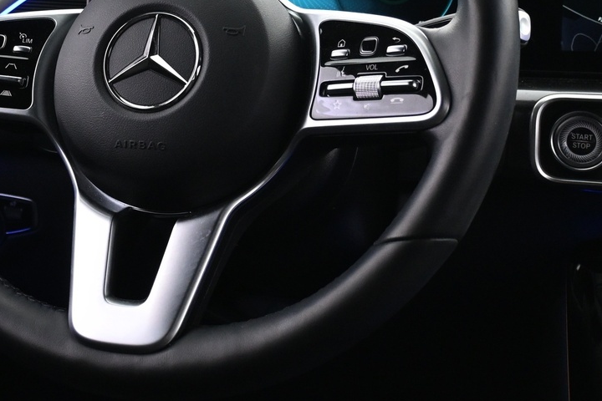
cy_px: 47
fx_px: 1213
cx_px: 140
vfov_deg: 18.5
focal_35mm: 73
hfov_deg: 27.4
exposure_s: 1/25
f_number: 4
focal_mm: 21.5
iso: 1600
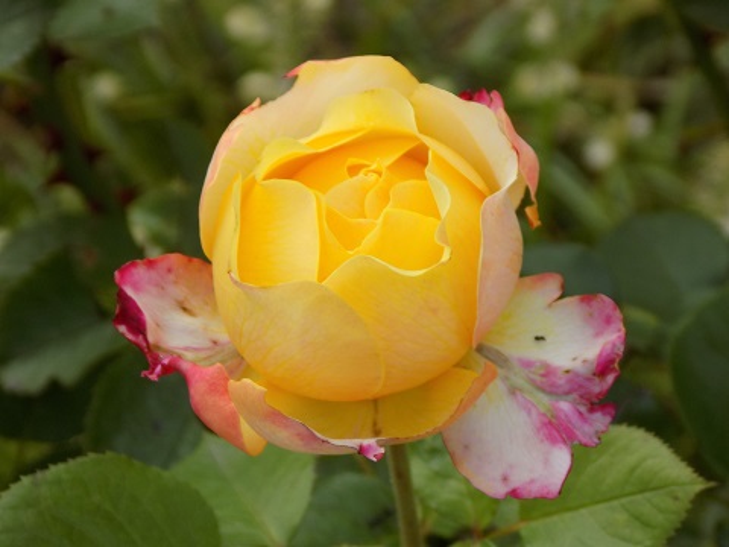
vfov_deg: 6.8
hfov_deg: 9.1
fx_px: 4570
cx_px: 364
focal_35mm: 217
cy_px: 274
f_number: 5.5
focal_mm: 38.6
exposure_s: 1/80
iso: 80
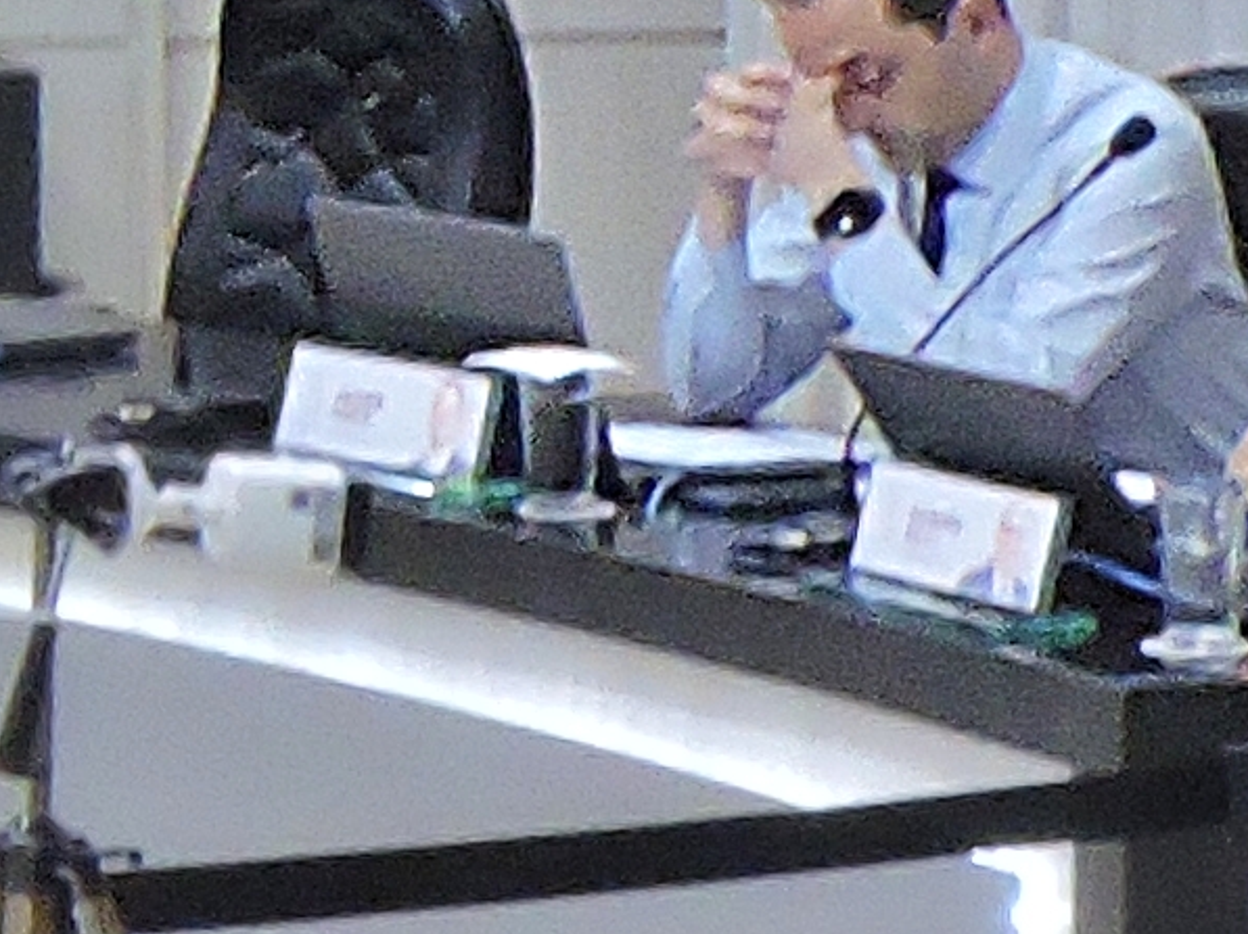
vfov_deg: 4.8
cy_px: -491
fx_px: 11134
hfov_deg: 5.9
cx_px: -2680
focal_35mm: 309
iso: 800
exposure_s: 1/13
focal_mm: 7.1
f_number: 6.6
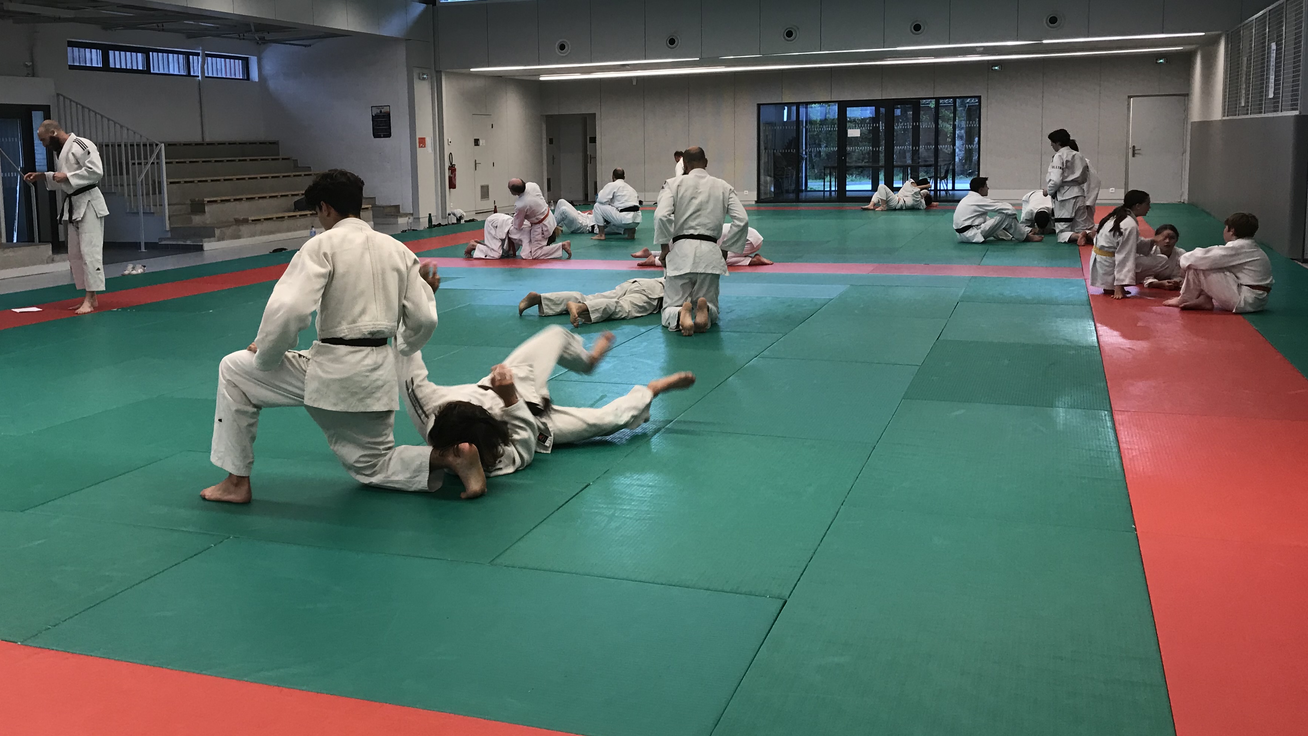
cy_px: 288
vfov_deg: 33.6
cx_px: 570
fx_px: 1214
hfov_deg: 56.4
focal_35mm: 35
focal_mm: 3.99
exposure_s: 1/33
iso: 20
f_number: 1.8
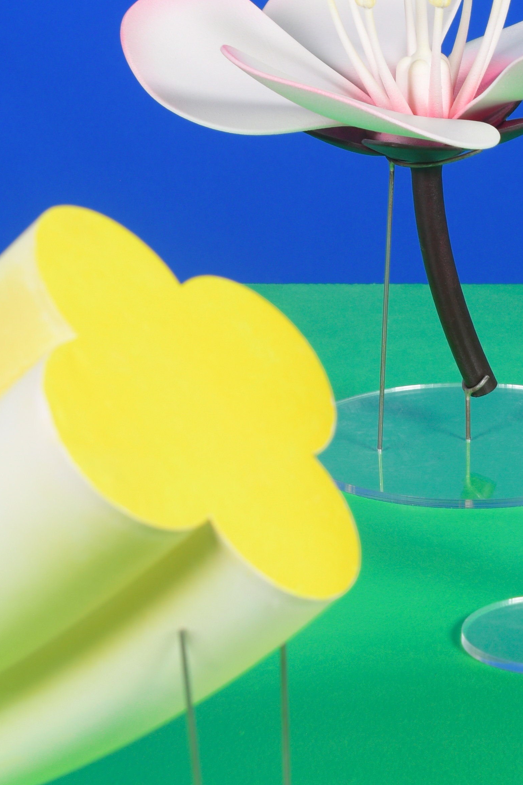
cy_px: 317
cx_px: 439
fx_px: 3116
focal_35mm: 143
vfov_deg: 14.3
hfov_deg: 9.6
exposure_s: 1/5
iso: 100
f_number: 8
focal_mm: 40
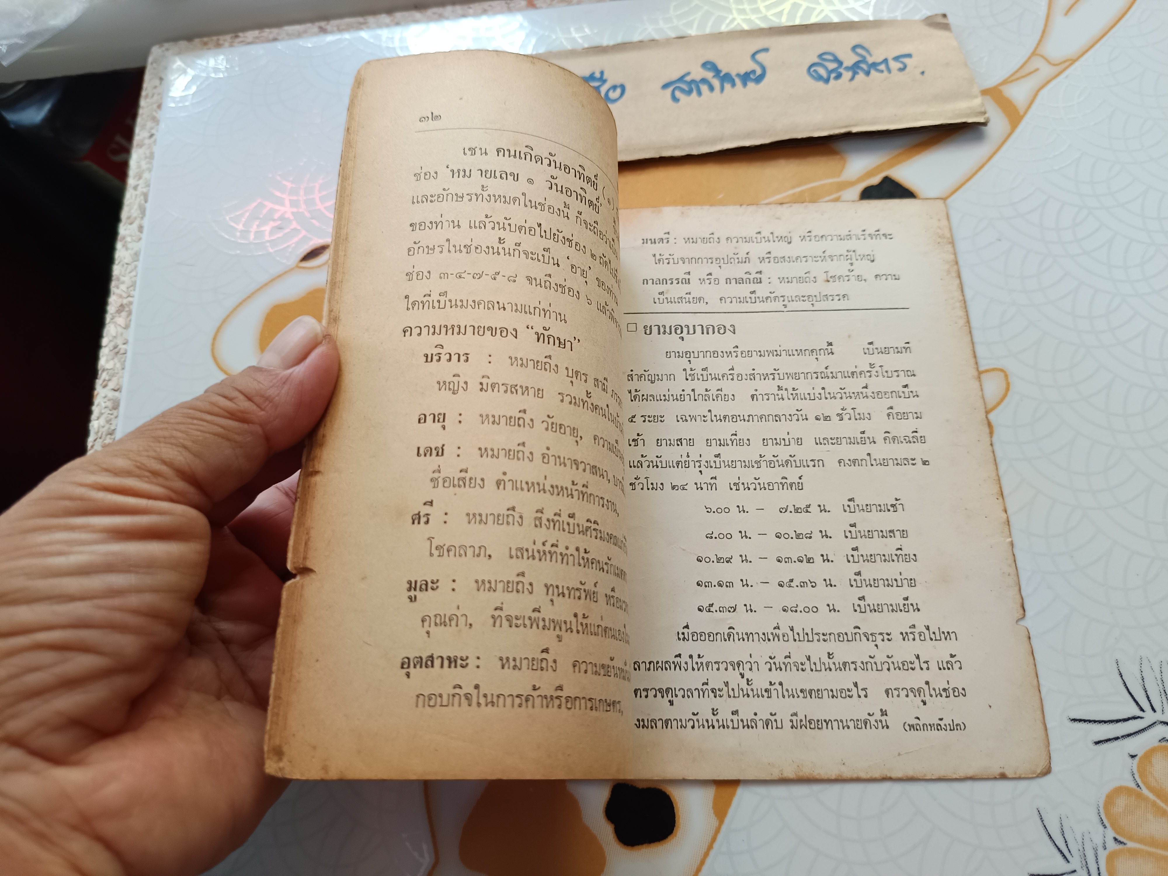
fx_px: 810
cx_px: 584
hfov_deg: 71.6
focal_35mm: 24
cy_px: 438
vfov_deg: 56.8
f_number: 1.7
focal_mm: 5.31
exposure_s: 1/50
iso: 262
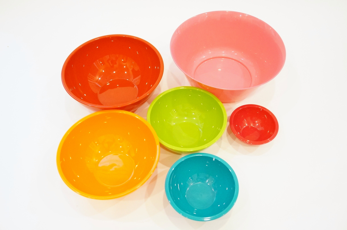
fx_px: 318
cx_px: 174
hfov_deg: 57.3
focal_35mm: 33
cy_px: 115
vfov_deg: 39.8
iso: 2500
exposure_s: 1/60
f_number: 4
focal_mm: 22
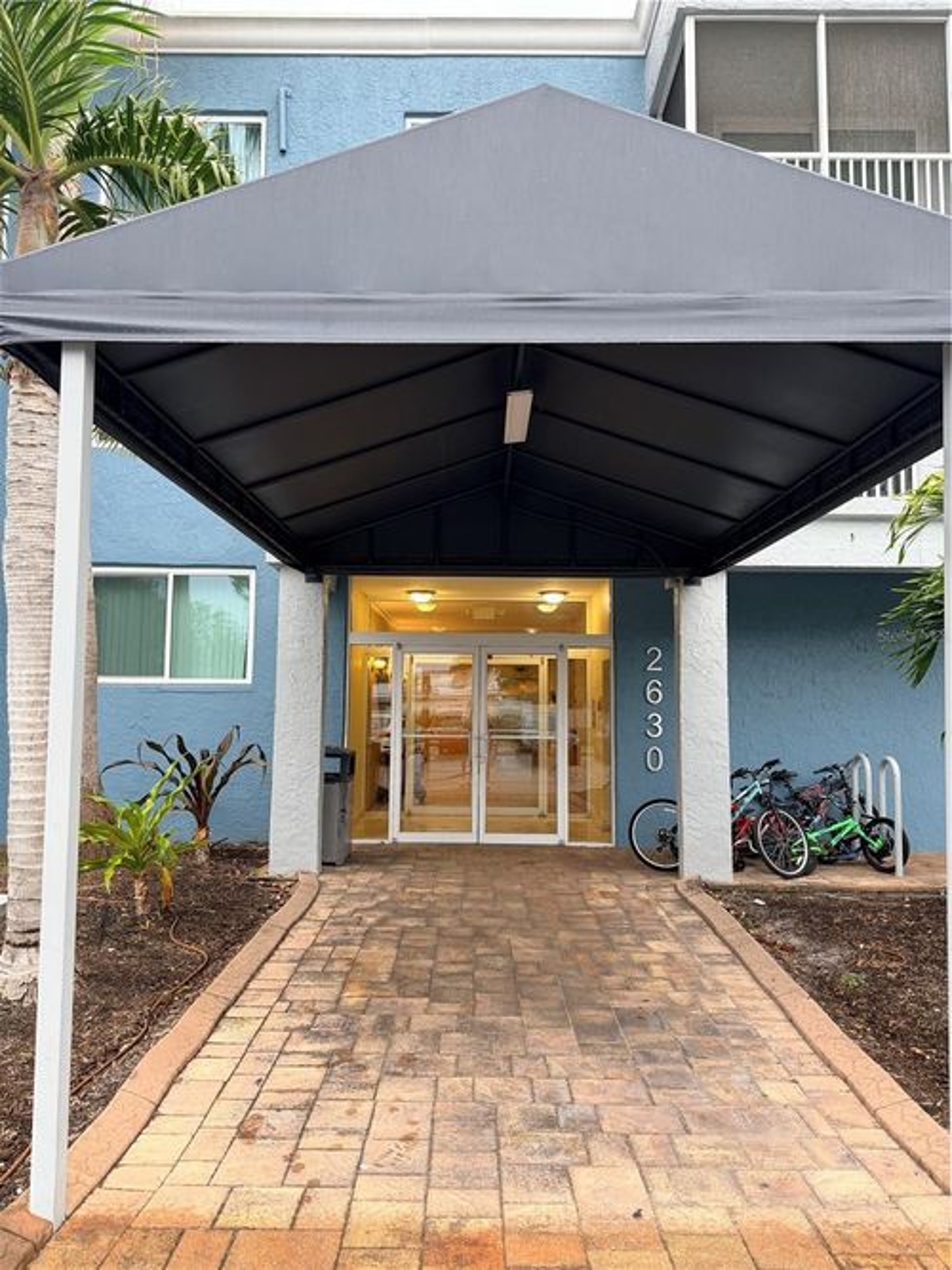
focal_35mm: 24
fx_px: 880
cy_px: 635
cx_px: 476
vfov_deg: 71.6
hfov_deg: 56.8
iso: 125
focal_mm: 6.76
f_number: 1.78
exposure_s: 1/60
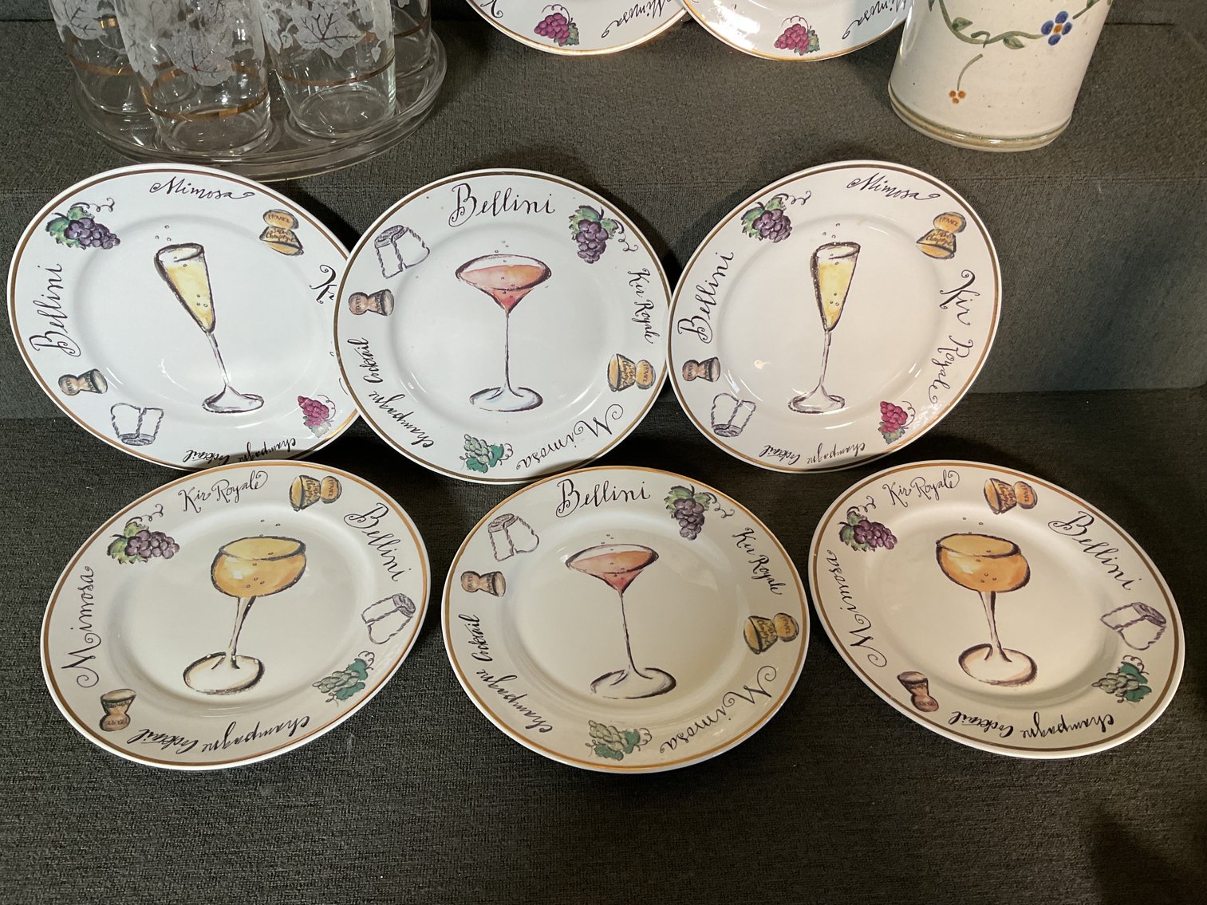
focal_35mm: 29
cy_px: 452
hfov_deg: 61.7
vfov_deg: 48.2
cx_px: 604
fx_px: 1011
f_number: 1.8
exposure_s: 1/50
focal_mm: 3
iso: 50
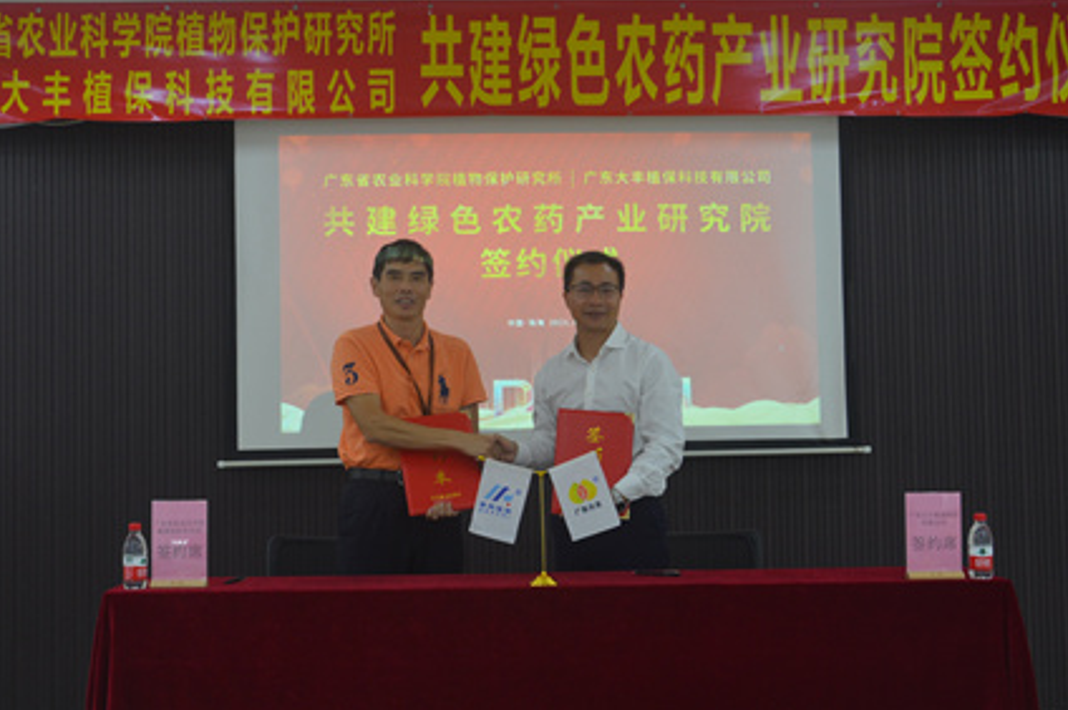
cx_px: 504
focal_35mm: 51
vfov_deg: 26.4
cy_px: 395
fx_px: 1512
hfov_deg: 38.9
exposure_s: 1/50
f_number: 5.6
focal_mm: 24
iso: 400
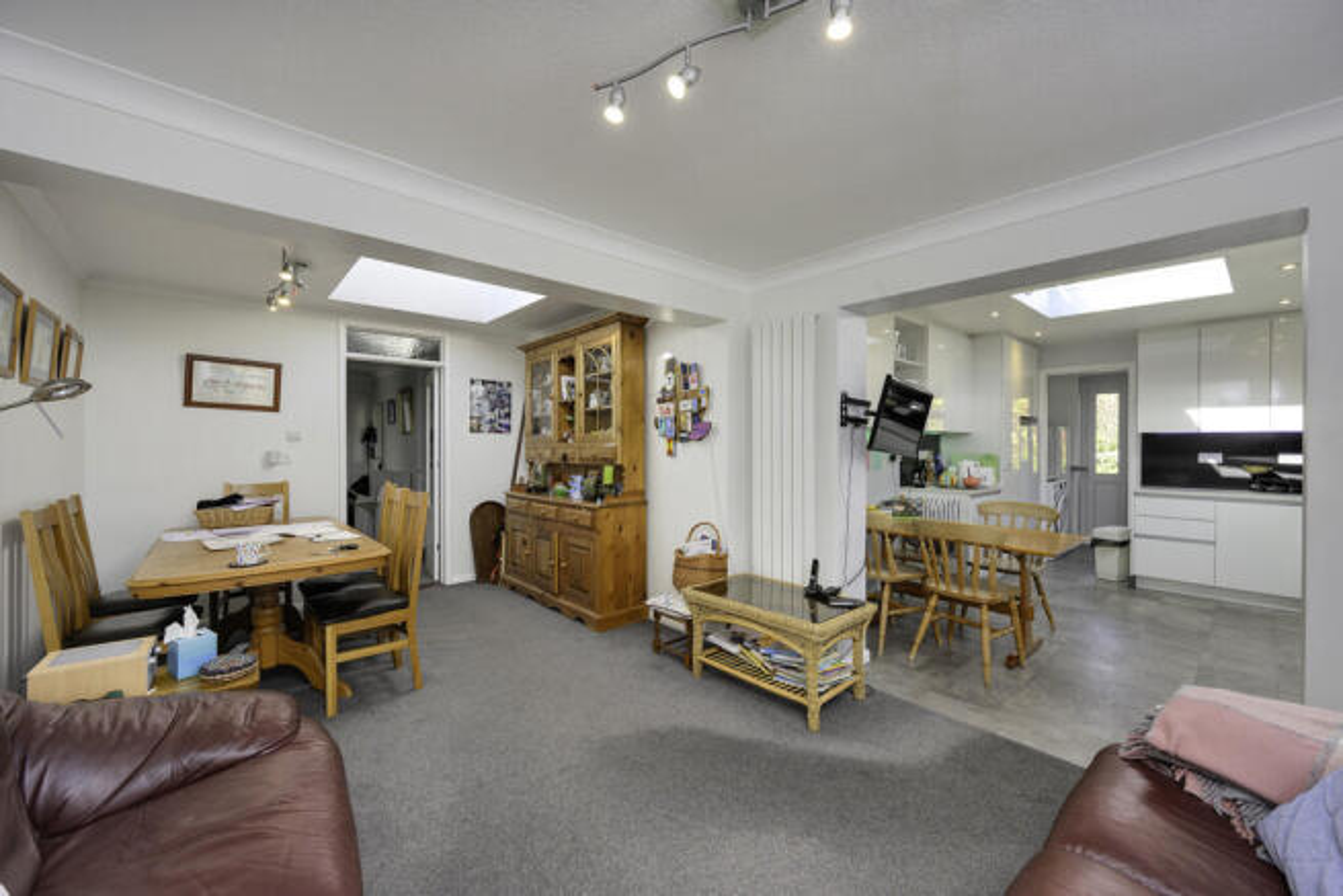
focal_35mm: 14
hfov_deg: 104.2
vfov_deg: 81.2
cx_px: 672
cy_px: 448
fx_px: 522
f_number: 8
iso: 320
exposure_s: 1/60
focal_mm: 14
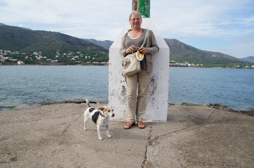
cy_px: 84
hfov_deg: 67.5
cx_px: 127
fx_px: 190
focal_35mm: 27
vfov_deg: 47.8
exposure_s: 1/125
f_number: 11
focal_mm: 18
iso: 100
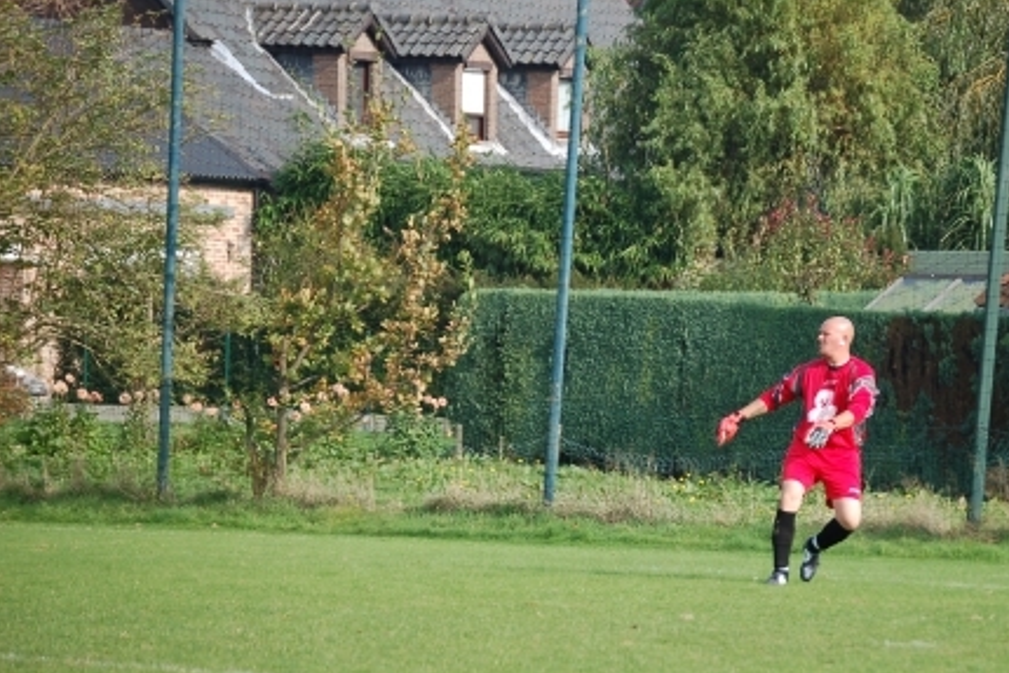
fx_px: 6560
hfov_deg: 8.8
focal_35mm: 234
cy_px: 446
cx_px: 662
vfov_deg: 5.9
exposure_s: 1/1000
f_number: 5
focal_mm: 112
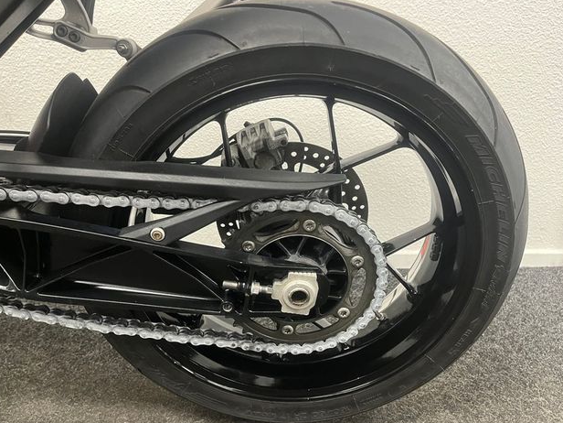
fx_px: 439
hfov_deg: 65.3
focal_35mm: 27
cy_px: 211
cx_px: 284
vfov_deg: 51.4
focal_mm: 5.1
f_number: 1.6
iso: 320
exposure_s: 1/50
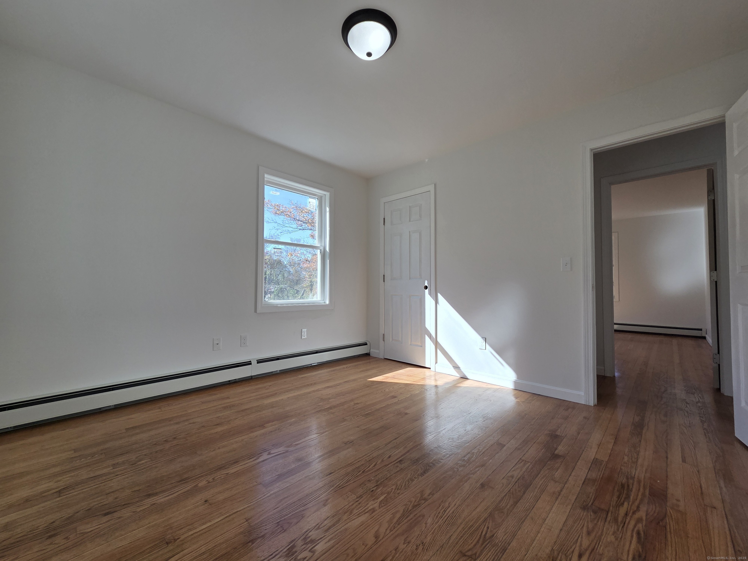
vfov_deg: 89.9
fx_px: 281
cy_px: 280
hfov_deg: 106.2
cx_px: 374
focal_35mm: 13
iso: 50
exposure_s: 1/262
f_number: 2.2
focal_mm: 2.2
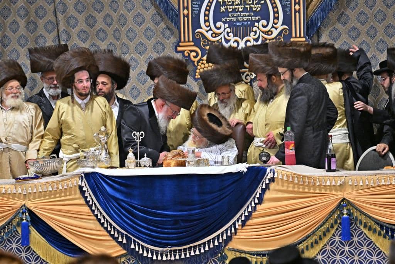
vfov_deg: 4.6
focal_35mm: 300
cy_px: 132
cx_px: 198
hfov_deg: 6.9
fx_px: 3292
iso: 640
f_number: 2.8
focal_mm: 200
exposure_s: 1/250
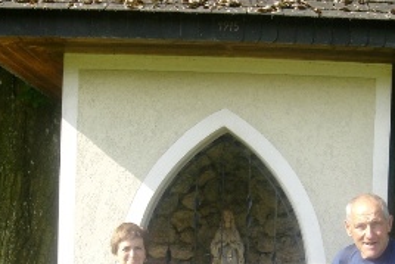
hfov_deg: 30.4
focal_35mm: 66
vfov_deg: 19.9
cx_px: 240
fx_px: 725
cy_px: 274
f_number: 4.4
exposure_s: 1/200
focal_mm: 6.3
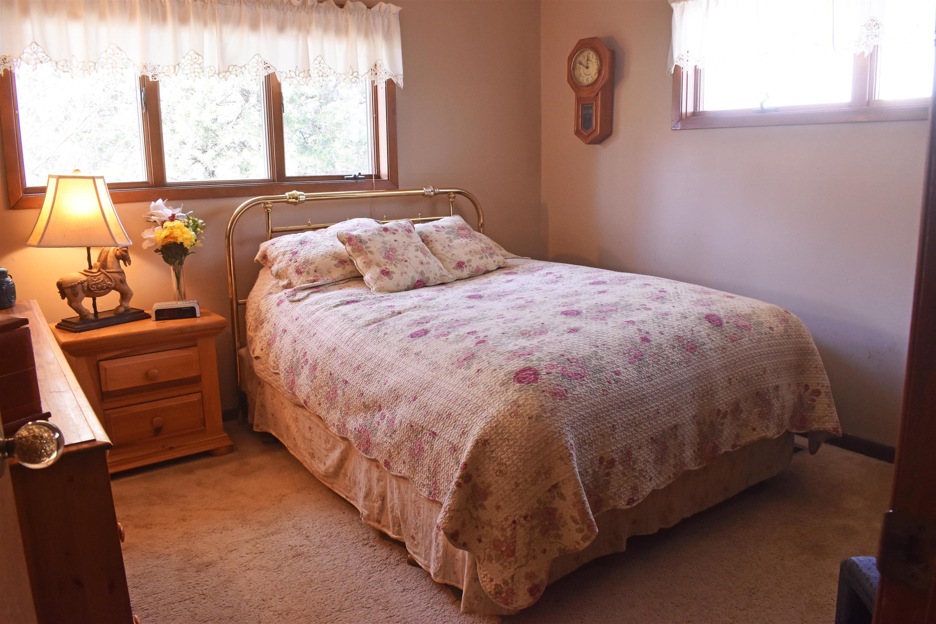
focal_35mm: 27
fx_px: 702
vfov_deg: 47.9
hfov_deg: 67.4
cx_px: 468
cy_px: 312
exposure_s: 1/30
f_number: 8
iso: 1000
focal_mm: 18
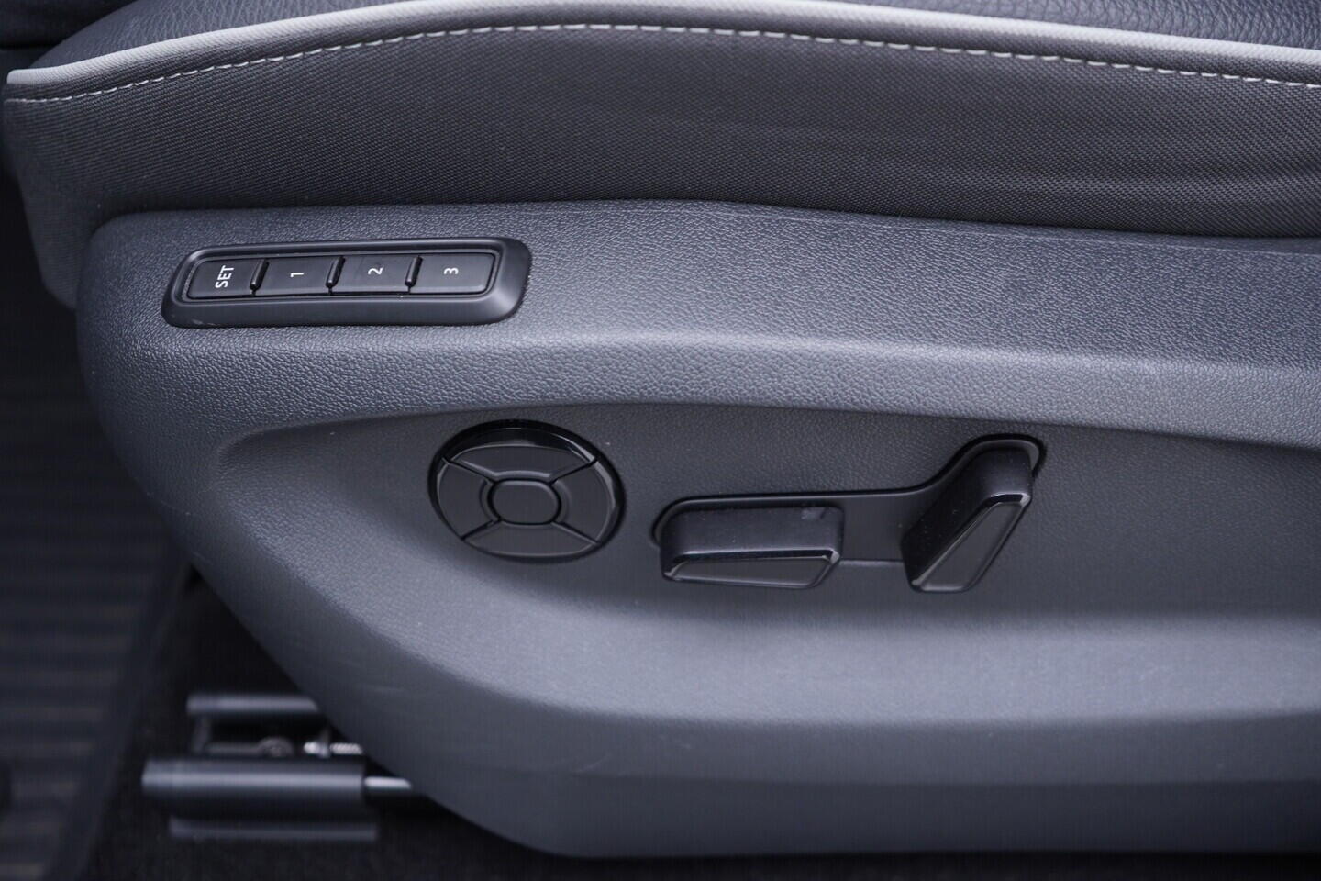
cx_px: 660
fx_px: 1321
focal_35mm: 36
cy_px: 440
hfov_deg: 53.1
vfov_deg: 36.9
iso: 250
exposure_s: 1/40
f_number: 2.8
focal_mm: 24
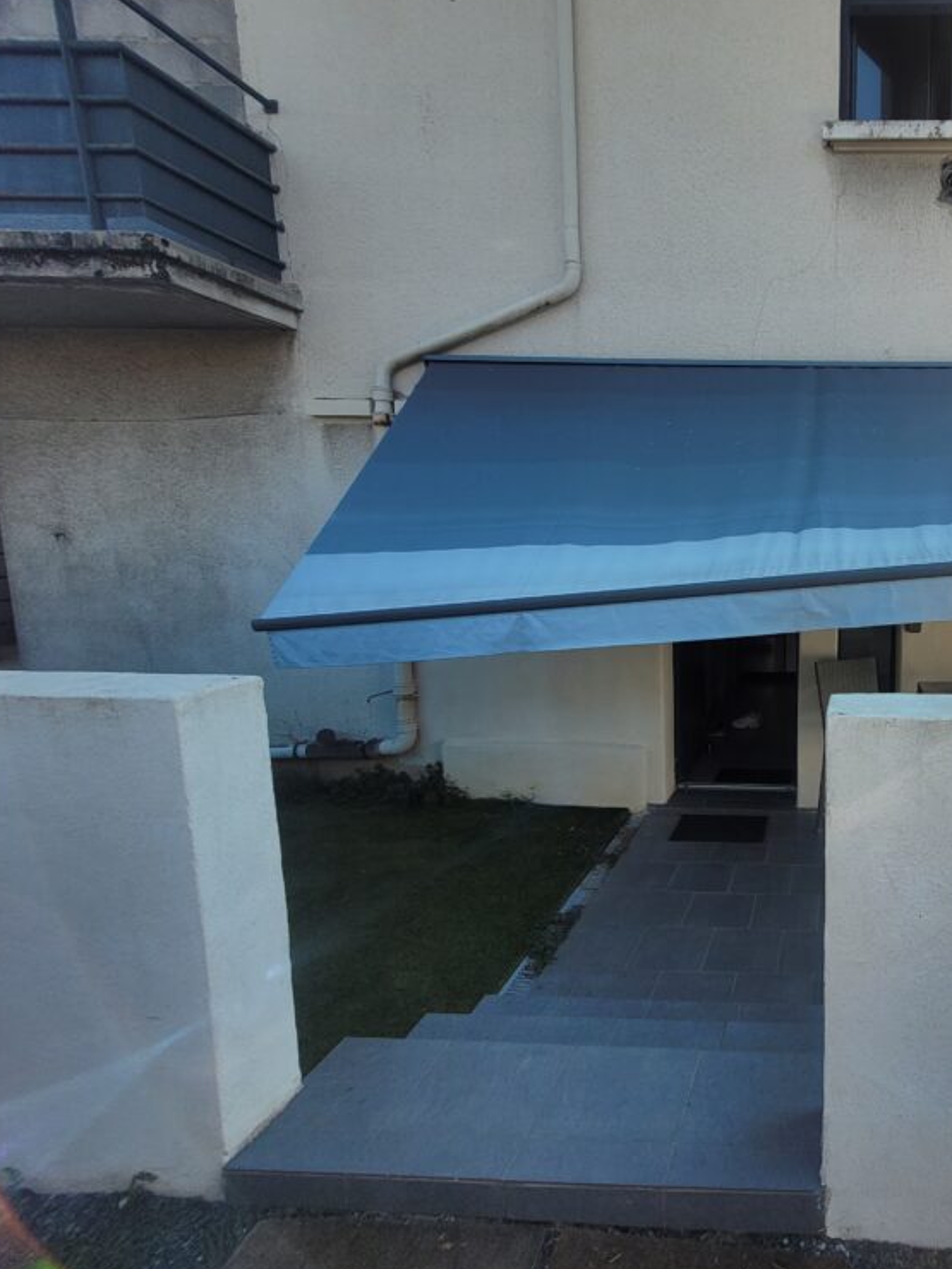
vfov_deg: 87.8
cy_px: 634
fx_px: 660
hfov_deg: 61.9
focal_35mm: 18
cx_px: 832
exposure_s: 1/682
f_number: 2.2
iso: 40
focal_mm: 1.74
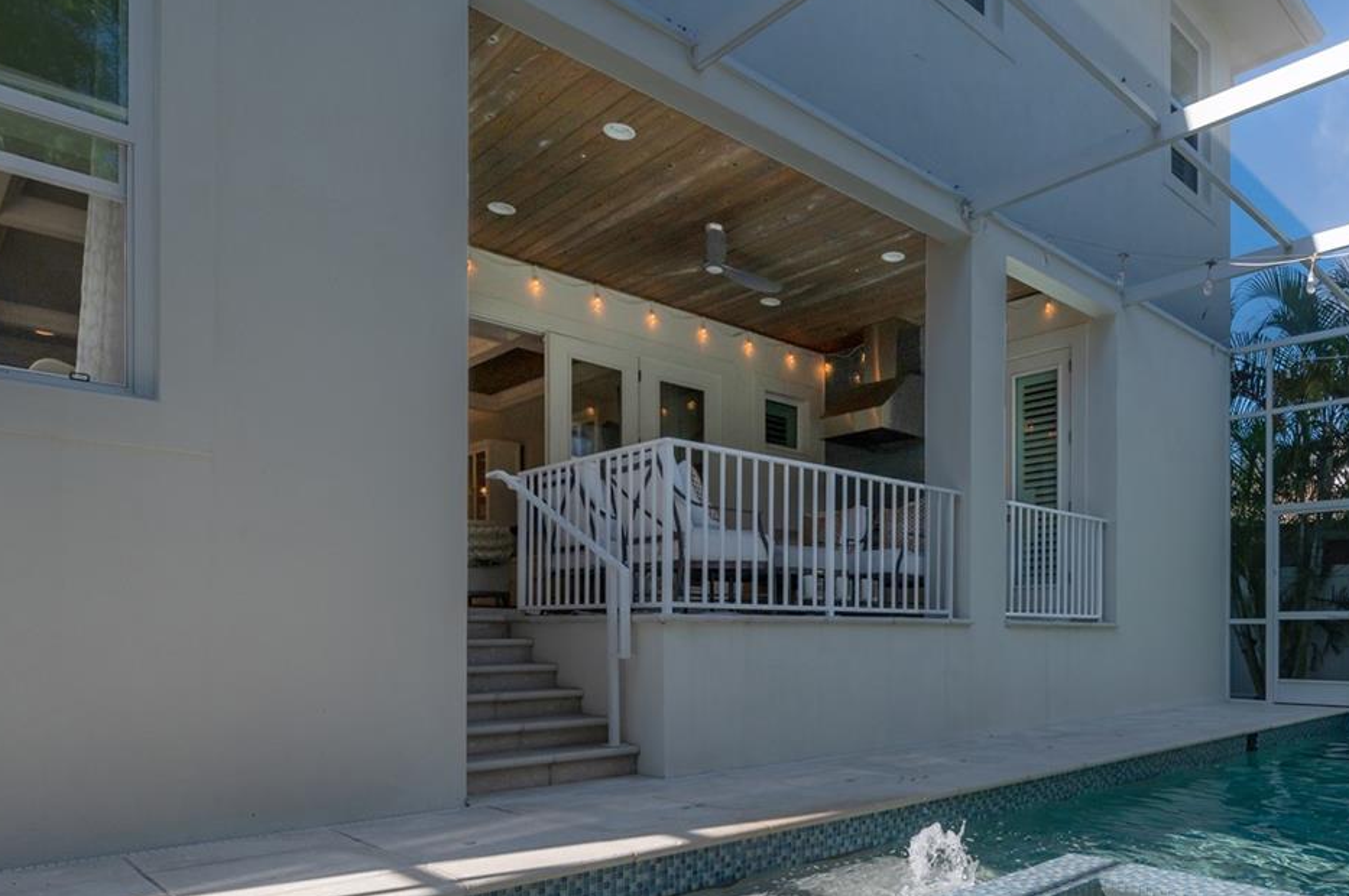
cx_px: 907
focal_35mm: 24
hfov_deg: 71.5
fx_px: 898
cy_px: 676
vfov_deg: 50.7
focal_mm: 14
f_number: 9
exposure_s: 1/400
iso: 320
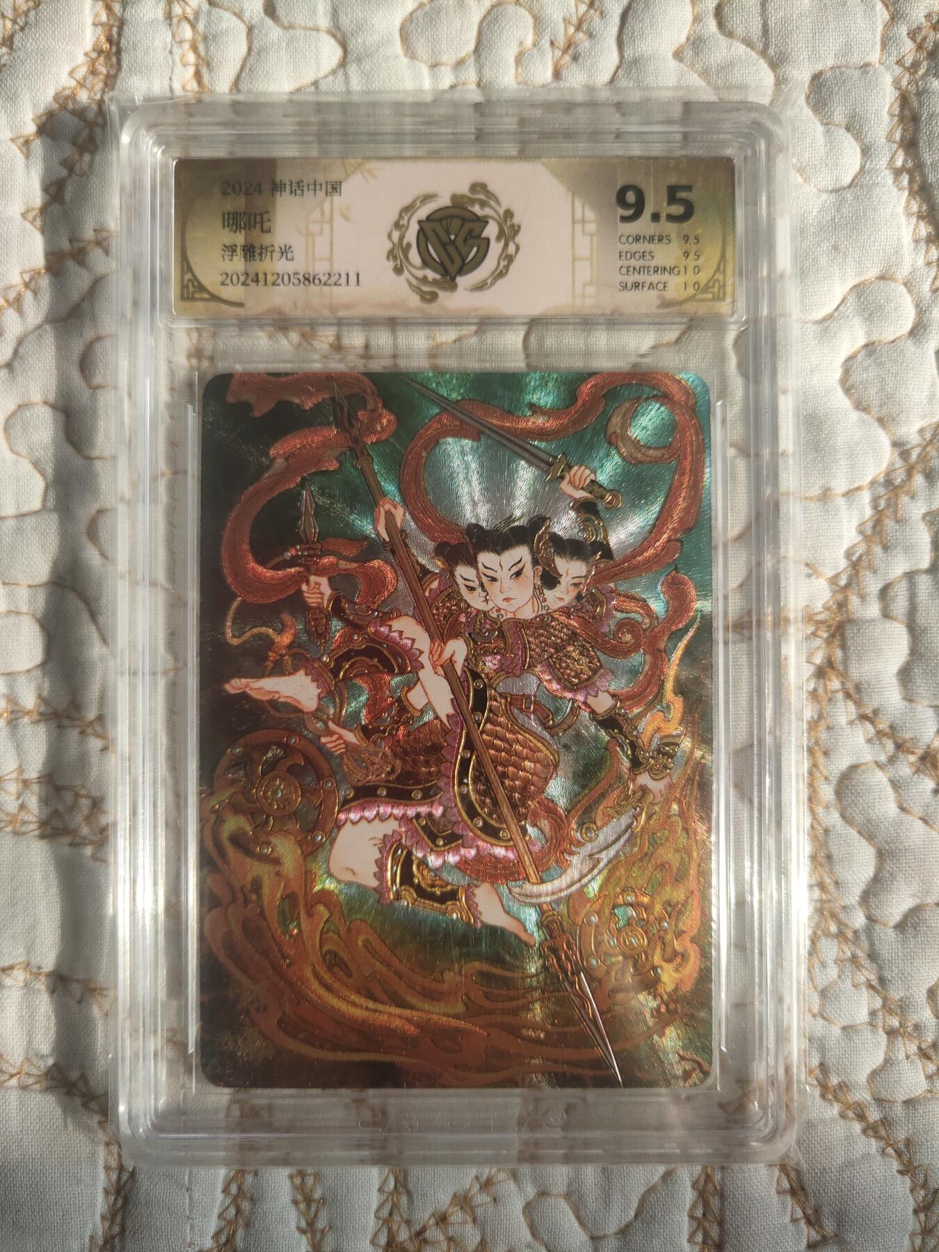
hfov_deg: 53.1
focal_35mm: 26
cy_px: 626
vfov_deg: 67.3
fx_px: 940
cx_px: 470
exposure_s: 1/267
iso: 50
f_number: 1.79
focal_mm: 4.27
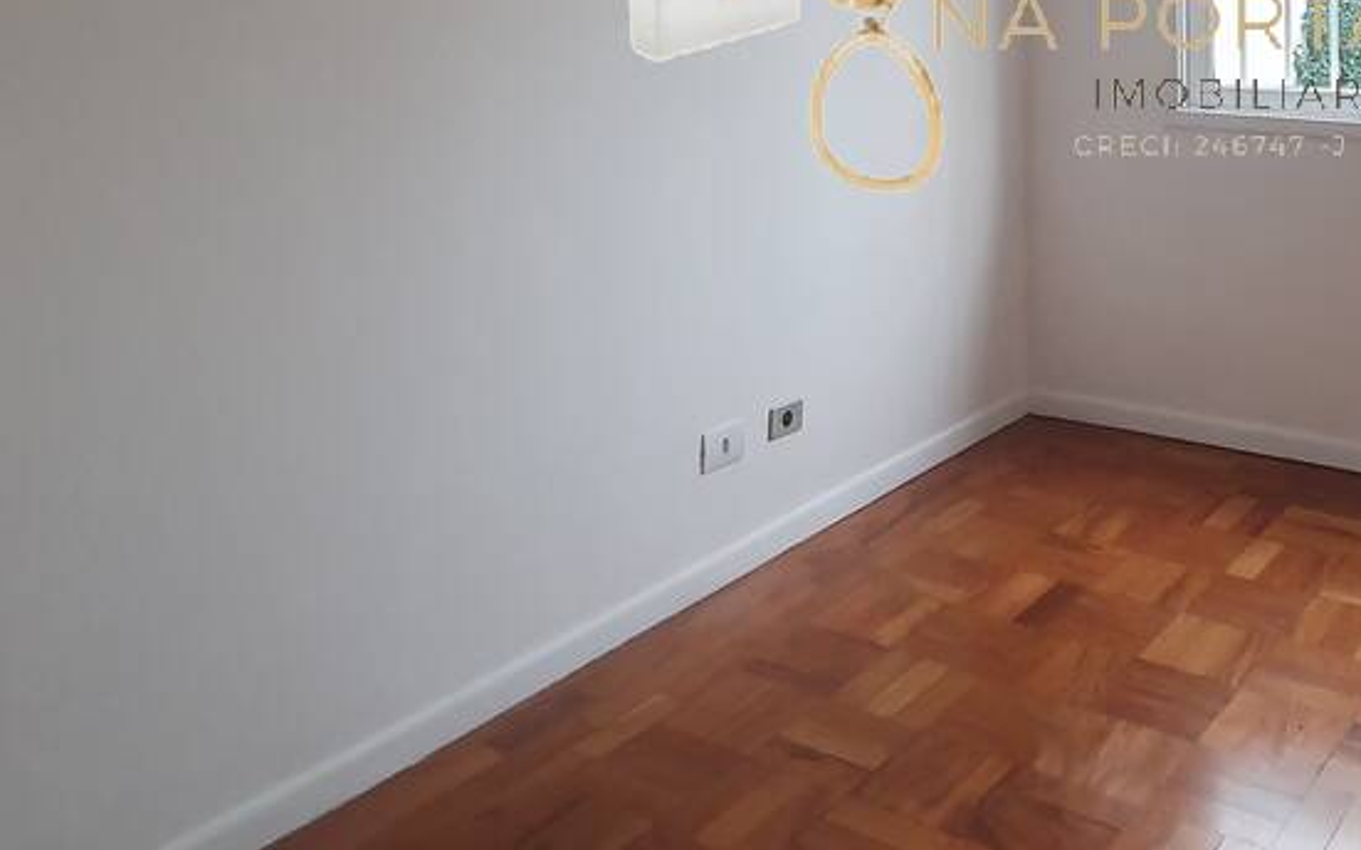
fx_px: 1335
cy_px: -69
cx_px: 988
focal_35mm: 36
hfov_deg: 52.1
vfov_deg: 31.6
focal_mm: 1.8
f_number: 2.2
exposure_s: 1/60
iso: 160
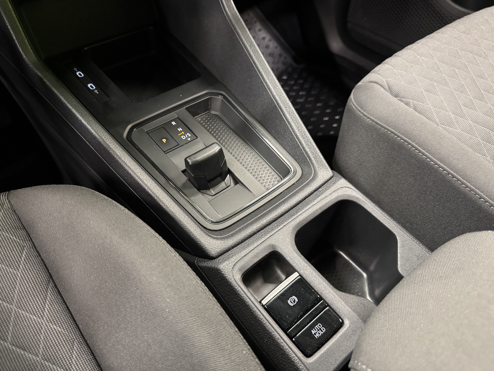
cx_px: 247
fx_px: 343
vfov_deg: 56.8
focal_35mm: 24
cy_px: 186
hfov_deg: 71.6
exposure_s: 1/33
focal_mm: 6.76
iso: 800
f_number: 1.78
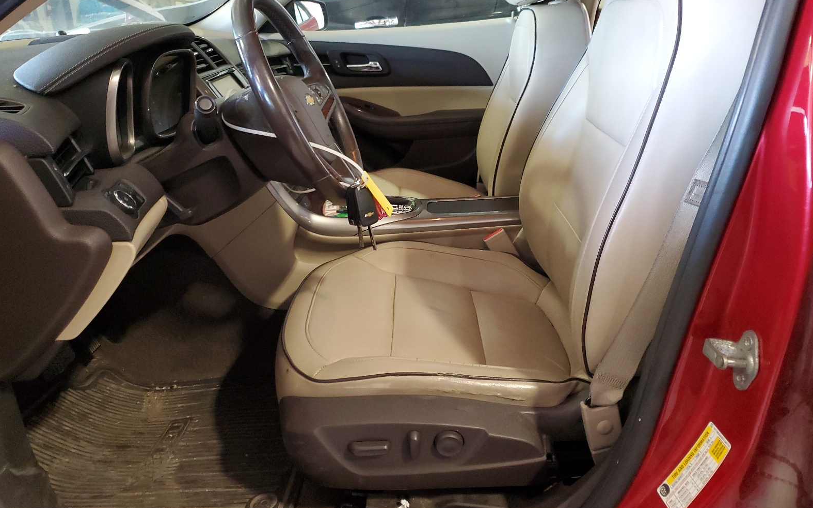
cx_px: 411
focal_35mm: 28
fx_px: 620
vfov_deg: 44.4
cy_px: 214
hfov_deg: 66.5
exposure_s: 1/60.2
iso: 306
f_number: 1.5
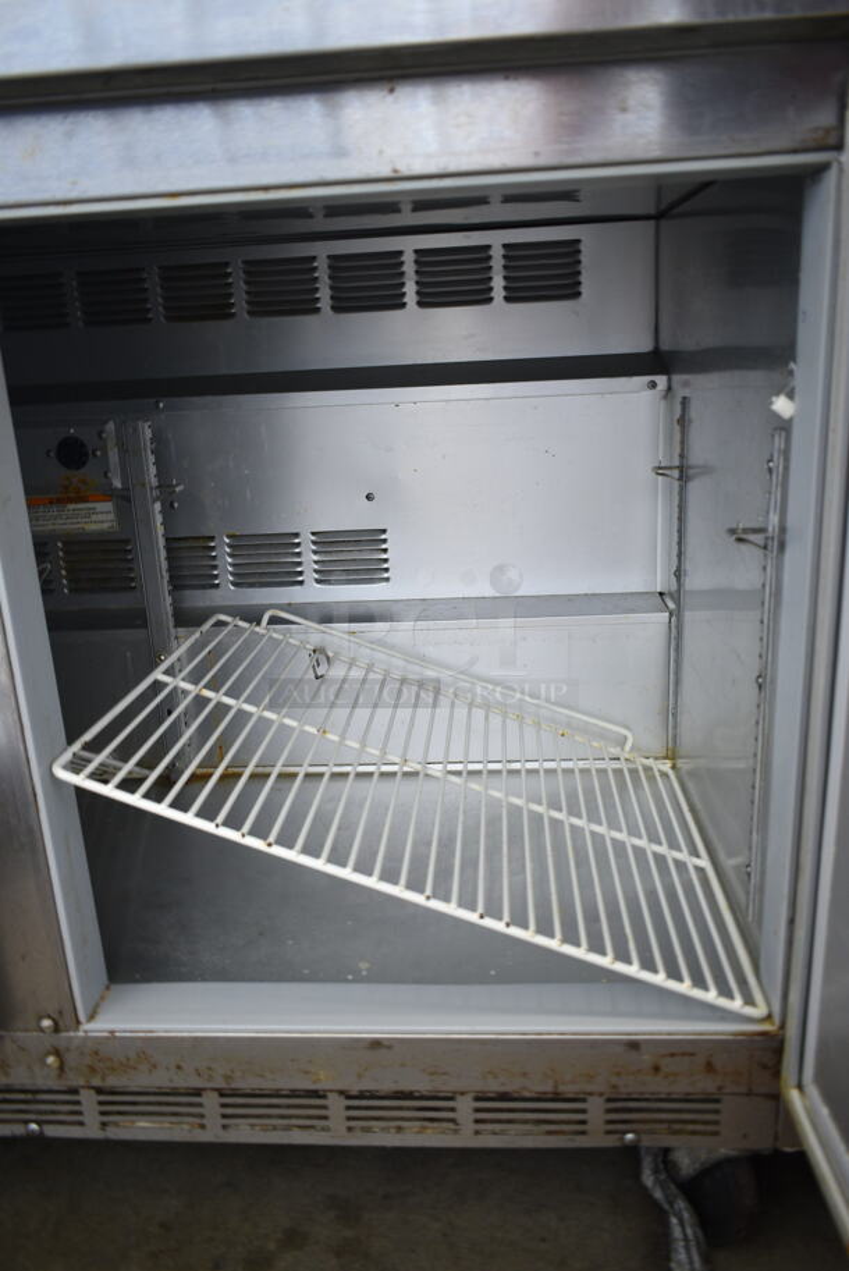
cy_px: 636
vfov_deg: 67.3
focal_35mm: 27
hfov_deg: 48.0
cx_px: 424
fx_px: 954
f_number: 3.5
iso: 500
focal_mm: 18
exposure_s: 1/30
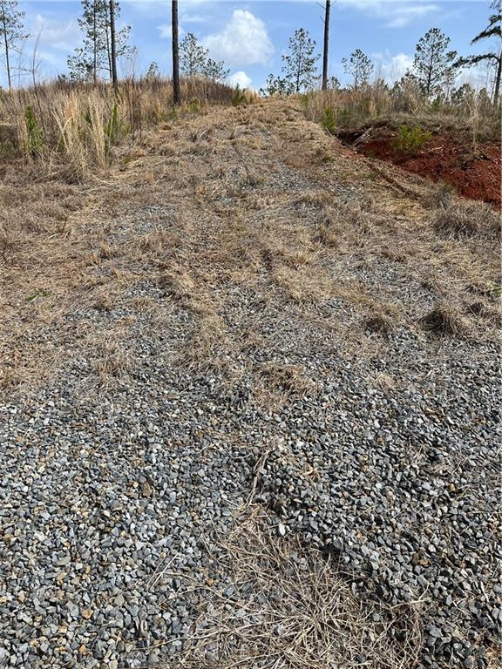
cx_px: 251
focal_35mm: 26
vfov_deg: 67.3
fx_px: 503
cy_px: 334
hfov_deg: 53.1
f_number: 1.6
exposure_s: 1/2463
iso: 50
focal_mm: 5.1
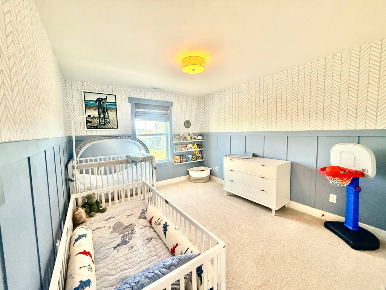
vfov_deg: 85.7
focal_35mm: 14
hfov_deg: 102.1
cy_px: 145
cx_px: 193
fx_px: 156
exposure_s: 1/120
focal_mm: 2.22
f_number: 2.2
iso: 250
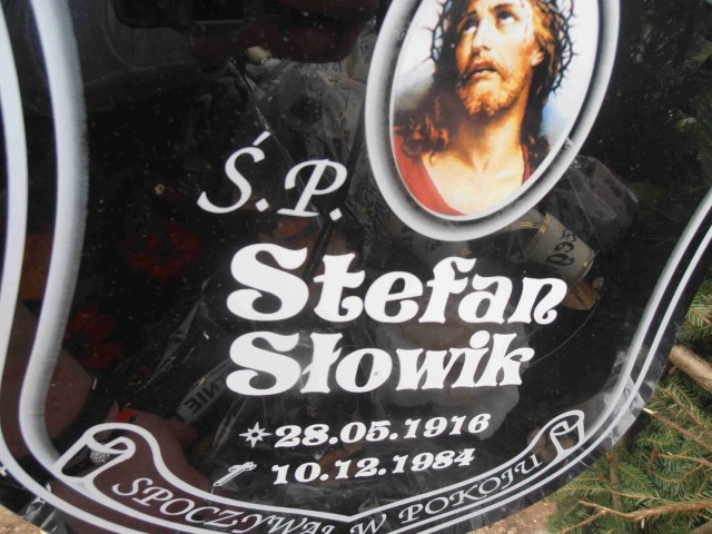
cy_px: 267
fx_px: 494
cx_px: 356
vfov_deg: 56.8
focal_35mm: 24
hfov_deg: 71.6
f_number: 3
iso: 80
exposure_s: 1/50
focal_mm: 4.2
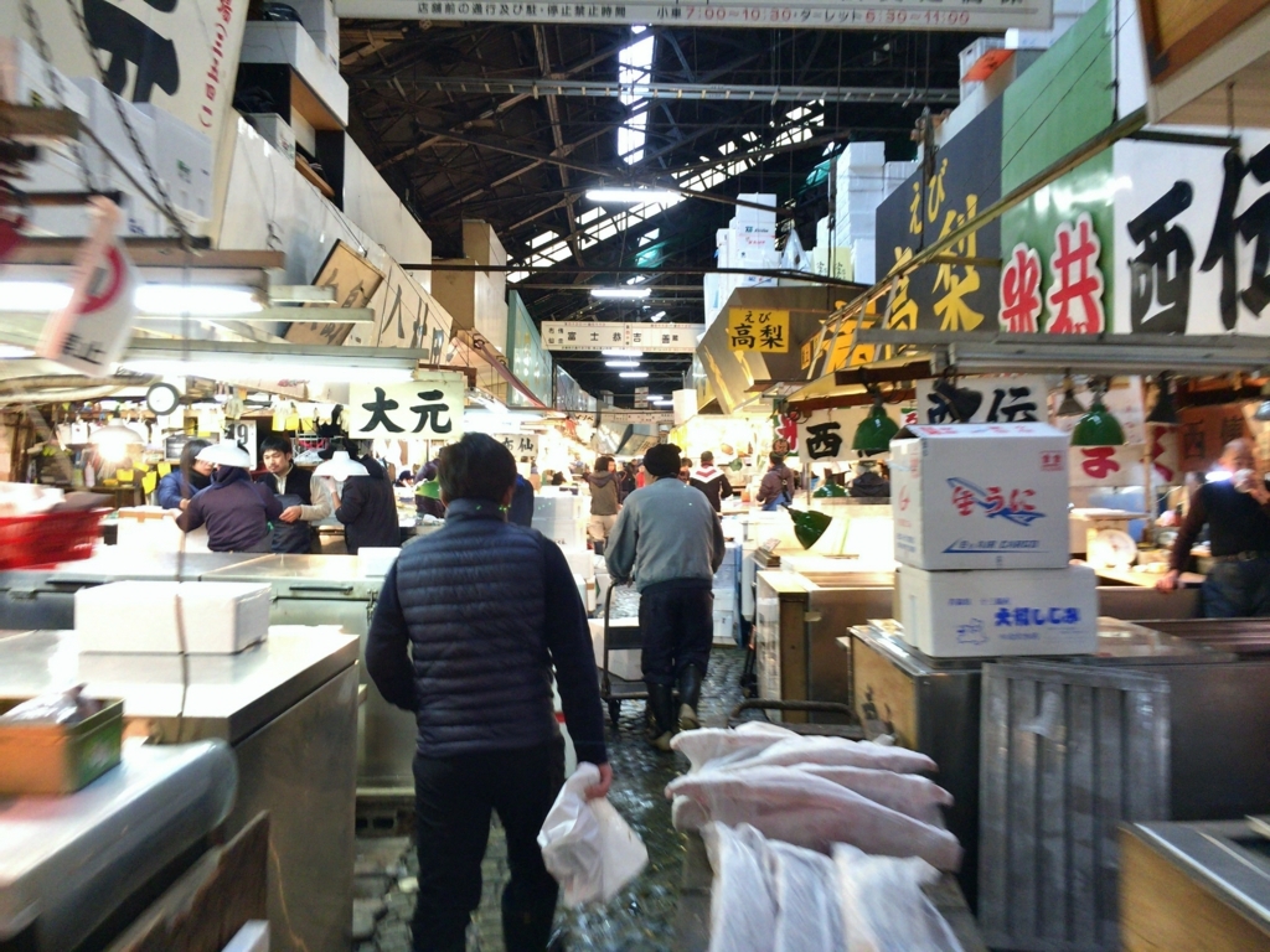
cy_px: 476
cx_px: 635
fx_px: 1064
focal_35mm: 29
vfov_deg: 48.2
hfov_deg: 61.7
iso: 125
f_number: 2.2
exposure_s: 1/30
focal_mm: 4.15
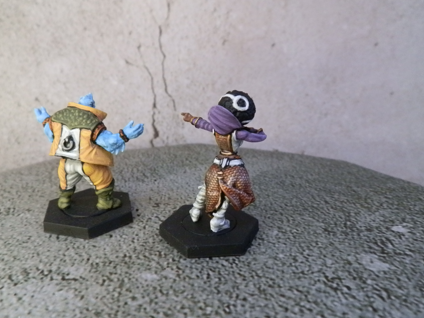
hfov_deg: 60.0
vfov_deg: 46.8
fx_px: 367
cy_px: 169
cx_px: 206
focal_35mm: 30
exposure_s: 1/160
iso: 400
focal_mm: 5
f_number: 3.1
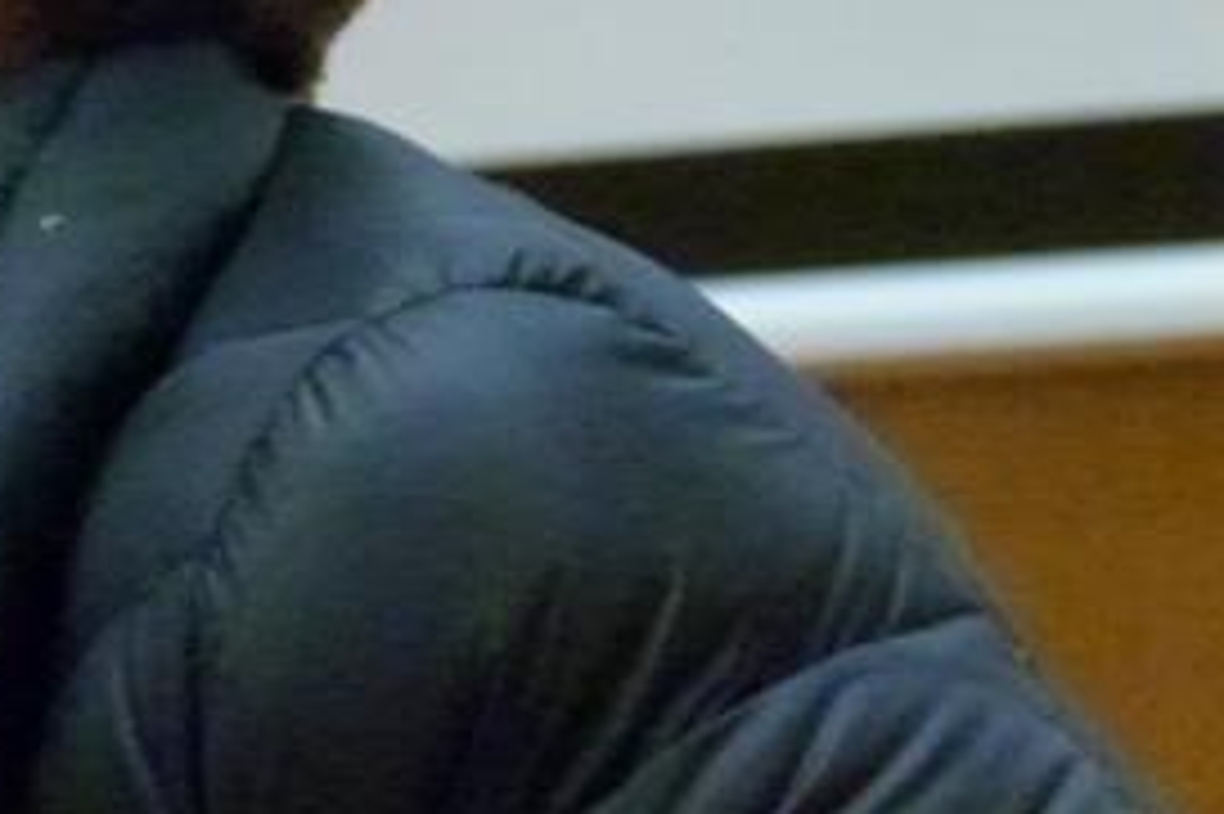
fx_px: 23105
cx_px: -212
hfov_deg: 3.0
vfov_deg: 2.0
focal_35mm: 680
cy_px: 31
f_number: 4
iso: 1600
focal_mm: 50
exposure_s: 1/30
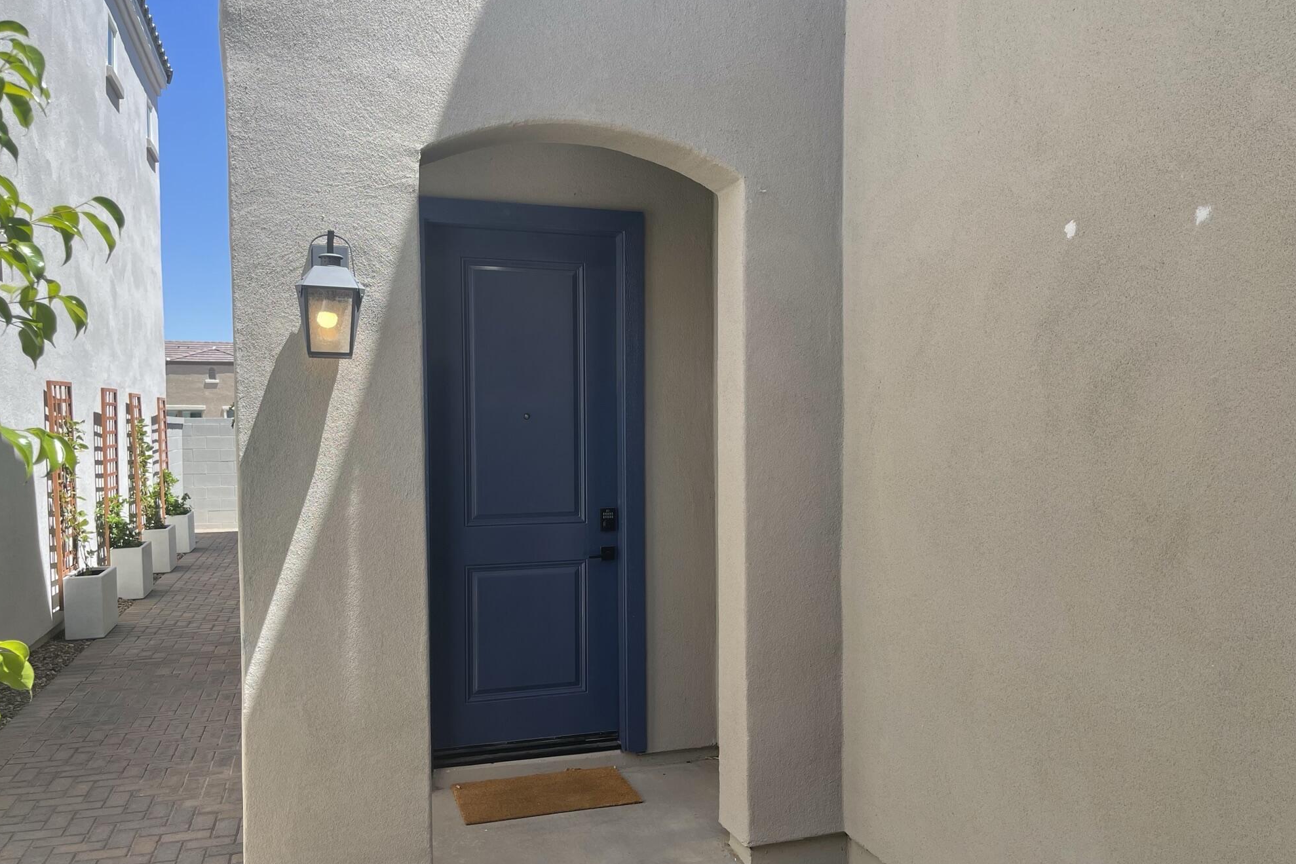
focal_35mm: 28
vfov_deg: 46.4
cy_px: 465
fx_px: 1008
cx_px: 642
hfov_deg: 65.5
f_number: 1.6
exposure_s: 1/969
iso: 32
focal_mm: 5.1
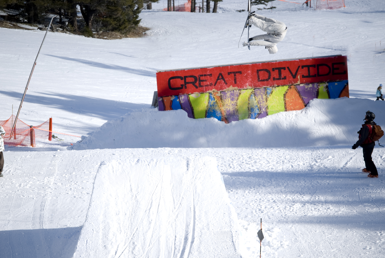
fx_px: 2565
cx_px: 186
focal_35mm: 240
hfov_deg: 8.6
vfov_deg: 5.8
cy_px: 149
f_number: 5.6
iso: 100
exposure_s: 1/500
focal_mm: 135
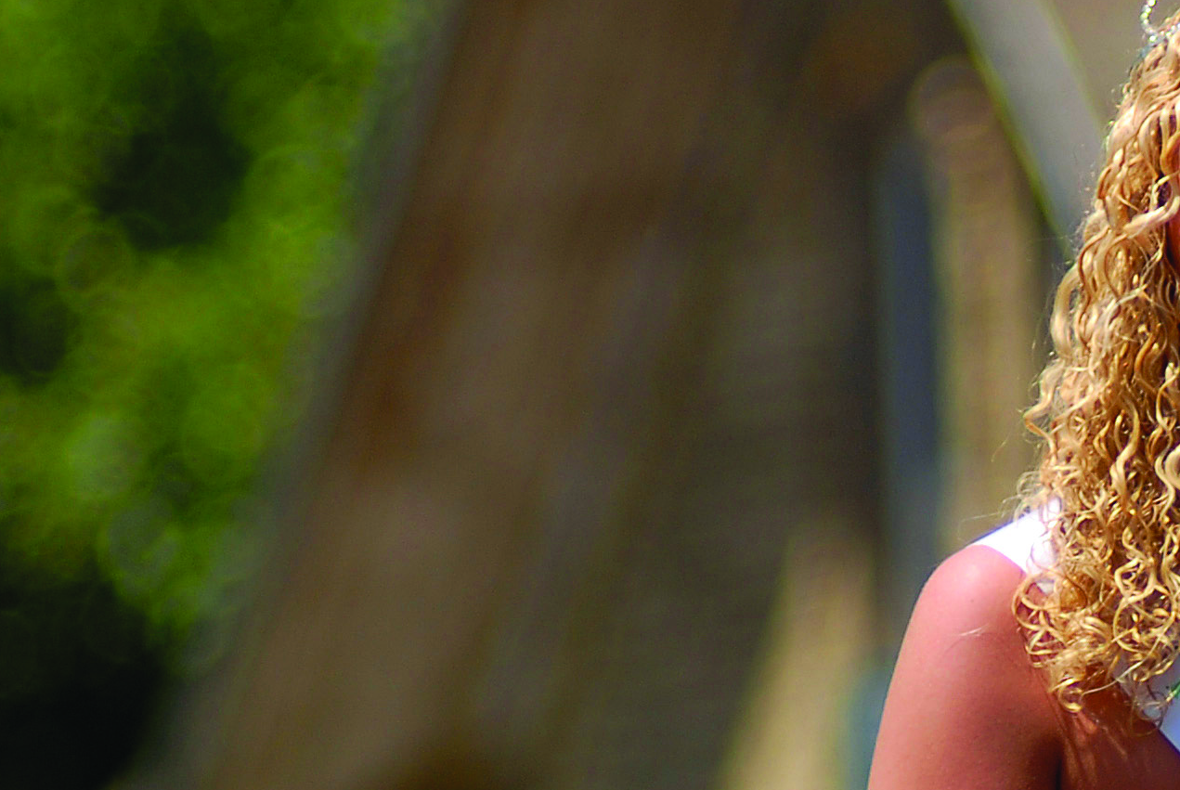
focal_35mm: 960
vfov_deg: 1.4
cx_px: 1457
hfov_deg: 2.1
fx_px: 31506
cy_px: 663
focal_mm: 210
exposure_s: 1/1250
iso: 100
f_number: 2.8
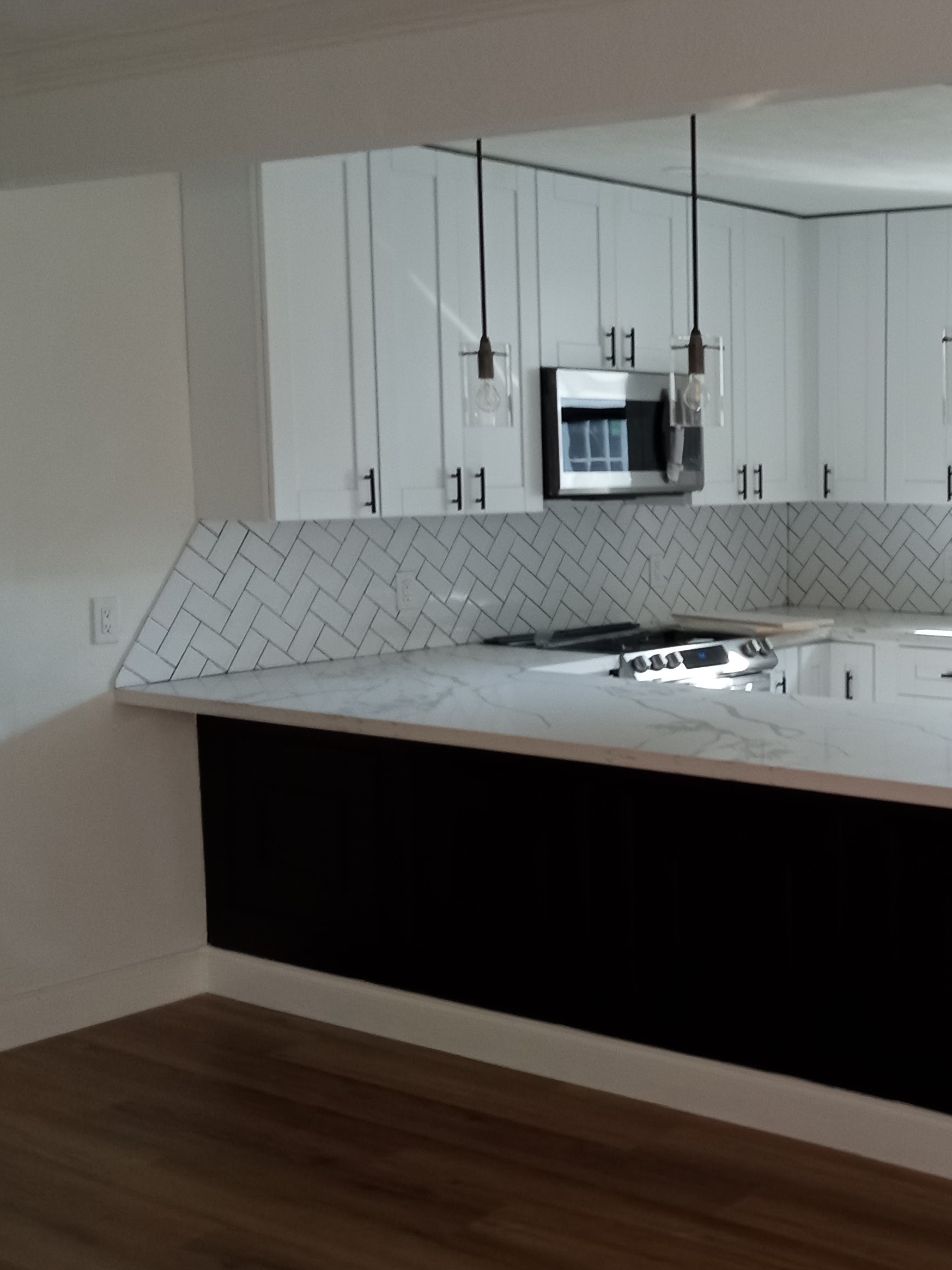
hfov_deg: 28.1
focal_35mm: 50
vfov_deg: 38.2
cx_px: 839
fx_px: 1834
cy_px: 694
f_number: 2.2
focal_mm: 3.71
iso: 252
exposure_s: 1/60
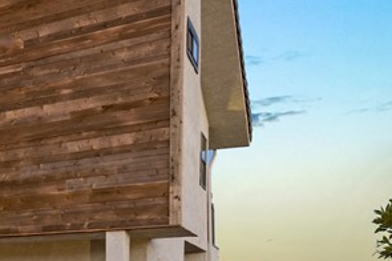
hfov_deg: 25.2
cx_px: -206
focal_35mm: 59
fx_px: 642
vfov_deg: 22.0
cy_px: 270
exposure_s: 2
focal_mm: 16
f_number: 7.1
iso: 100
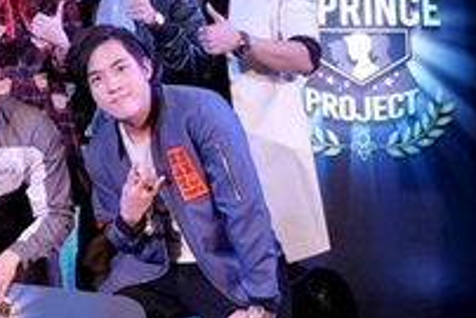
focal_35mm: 107
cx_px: -191
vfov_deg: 12.7
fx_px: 1416
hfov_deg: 17.5
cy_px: 52
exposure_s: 1/350
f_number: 4.5
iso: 1600
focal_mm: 24.3
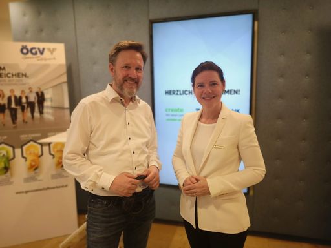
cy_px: 124
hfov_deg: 65.3
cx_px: 166
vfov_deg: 51.4
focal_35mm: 27
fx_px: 258
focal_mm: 5.58
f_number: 1.8
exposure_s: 1/50
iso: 64
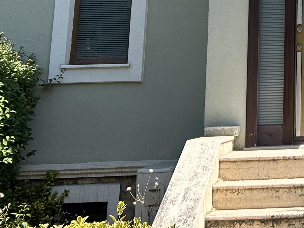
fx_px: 764
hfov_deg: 20.7
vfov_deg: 15.8
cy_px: -101
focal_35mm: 87
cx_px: 381
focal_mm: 5.7
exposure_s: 1/1698
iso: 50
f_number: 1.5
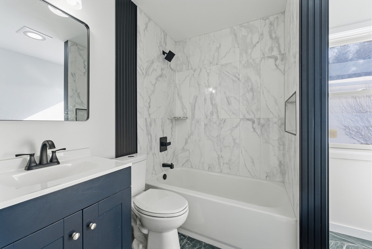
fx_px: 145
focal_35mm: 14
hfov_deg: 104.2
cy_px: 124
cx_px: 186
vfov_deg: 81.3
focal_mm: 14
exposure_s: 1/125
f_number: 7.1
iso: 100
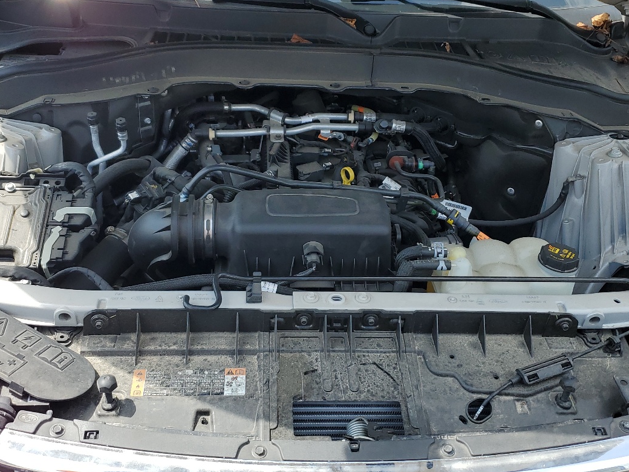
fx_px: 727
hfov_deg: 46.8
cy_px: 204
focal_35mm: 40
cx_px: 325
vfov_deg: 35.9
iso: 50
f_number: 1.5
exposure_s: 1/1000
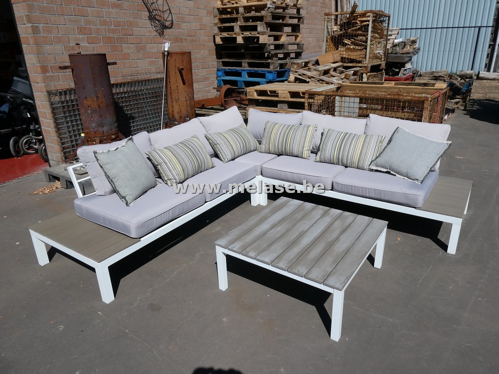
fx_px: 346
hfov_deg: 71.6
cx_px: 250
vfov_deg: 56.8
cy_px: 187
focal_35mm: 24
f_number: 4.5
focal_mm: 4.3
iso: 80
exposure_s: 1/1000
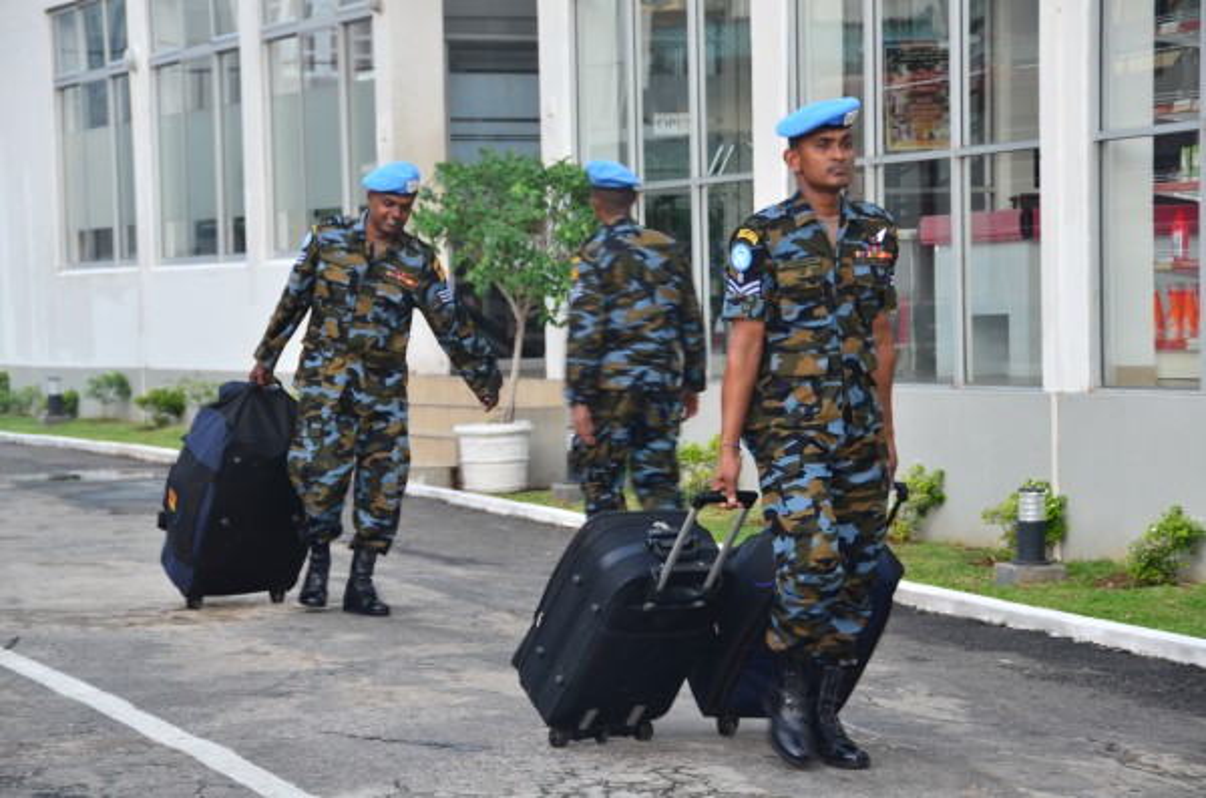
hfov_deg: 17.1
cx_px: 603
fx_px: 4010
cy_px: 399
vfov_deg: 11.4
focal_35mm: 120
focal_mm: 80
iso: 400
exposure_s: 1/60
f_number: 5
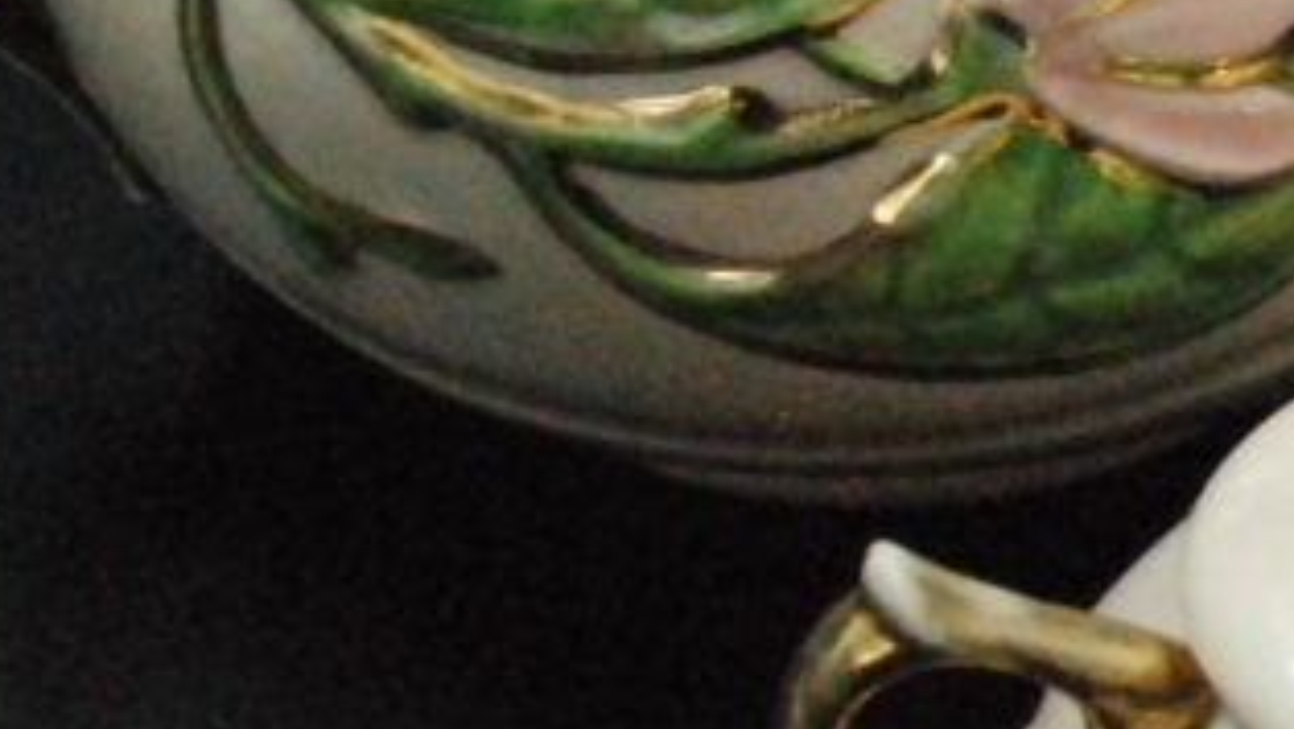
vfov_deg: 6.1
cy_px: -107
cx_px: 1525
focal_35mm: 200
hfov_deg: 10.6
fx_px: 6866
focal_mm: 26
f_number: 9
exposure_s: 1/320
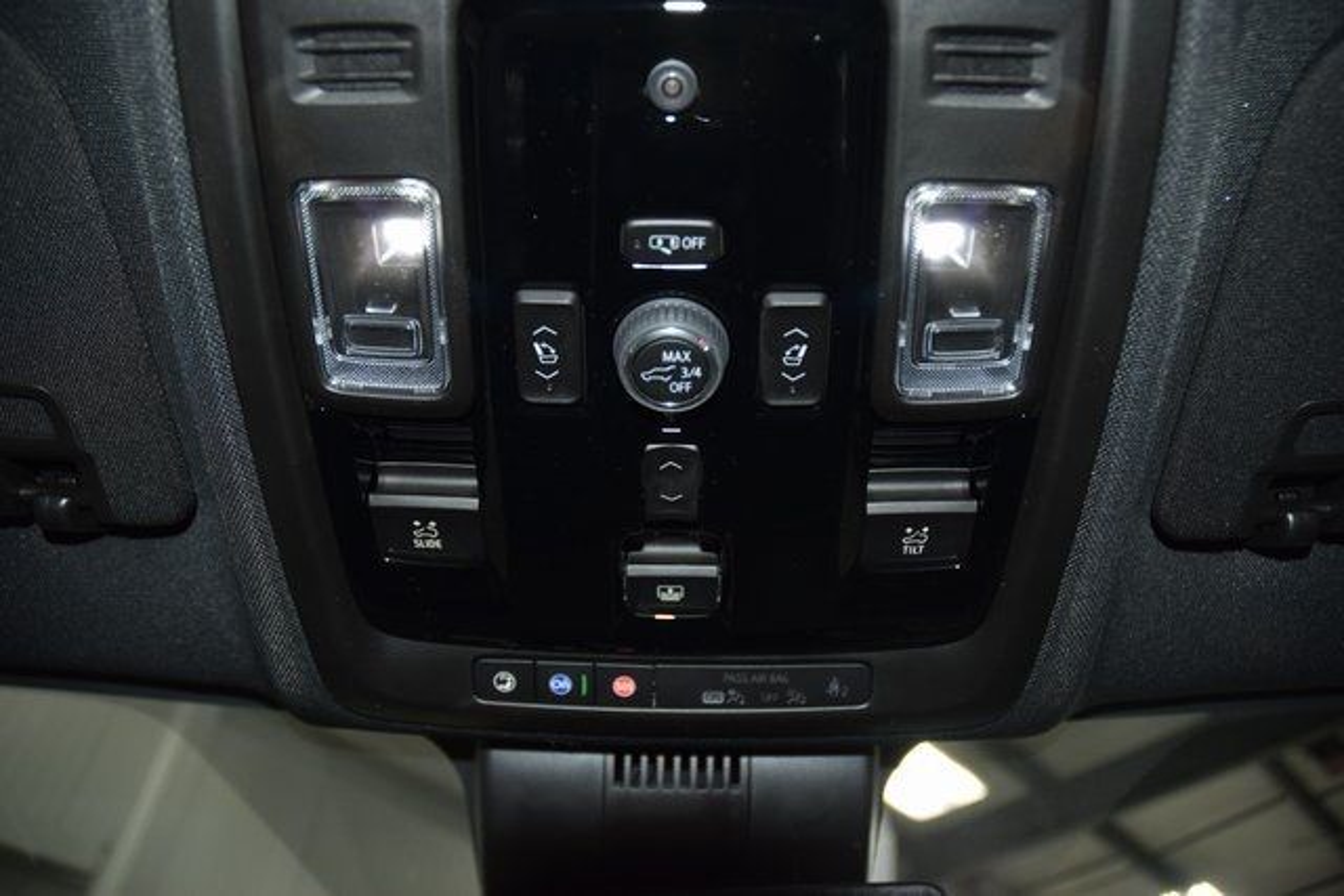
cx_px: 672
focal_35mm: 27
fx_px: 1008
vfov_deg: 48.0
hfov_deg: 67.4
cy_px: 448
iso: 720
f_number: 3.5
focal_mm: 18
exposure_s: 1/125
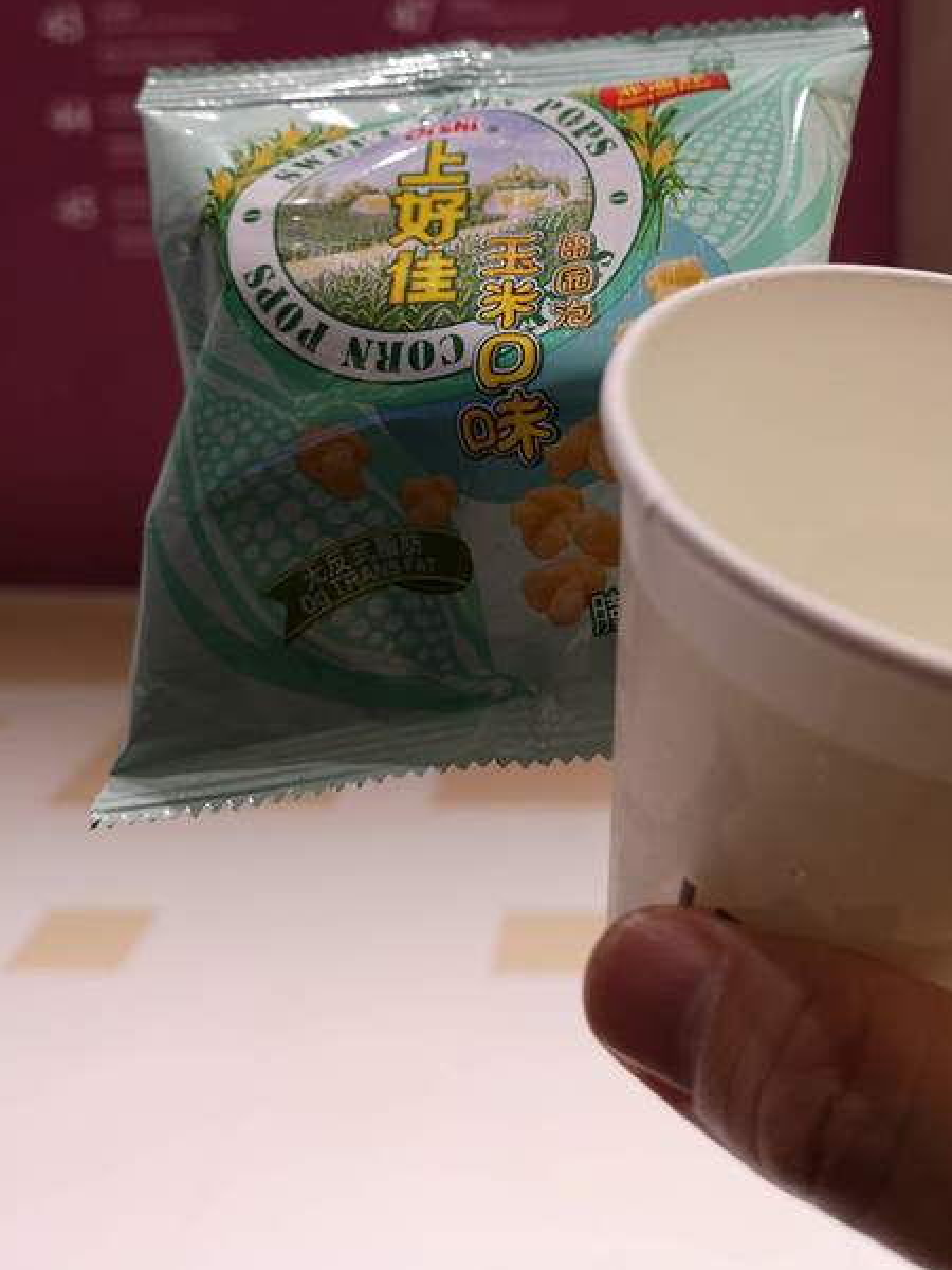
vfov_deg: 50.5
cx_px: 618
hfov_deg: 39.3
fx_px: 1320
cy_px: 436
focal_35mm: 36
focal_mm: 3.95
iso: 125
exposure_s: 1/50
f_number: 1.8
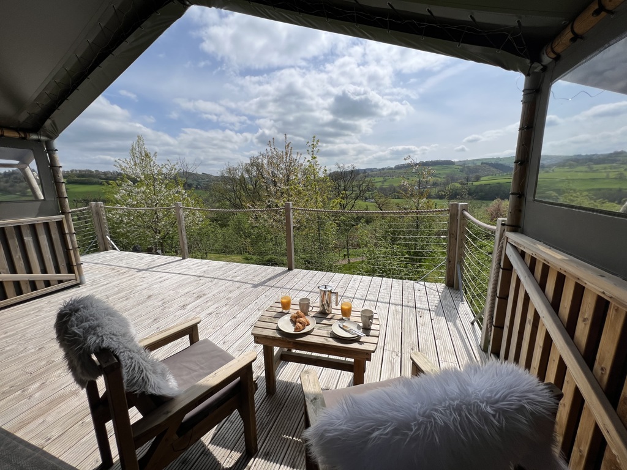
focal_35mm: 13
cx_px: 314
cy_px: 235
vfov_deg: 89.9
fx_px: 235
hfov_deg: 106.2
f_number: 1.8
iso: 40
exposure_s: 1/3774
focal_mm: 1.57
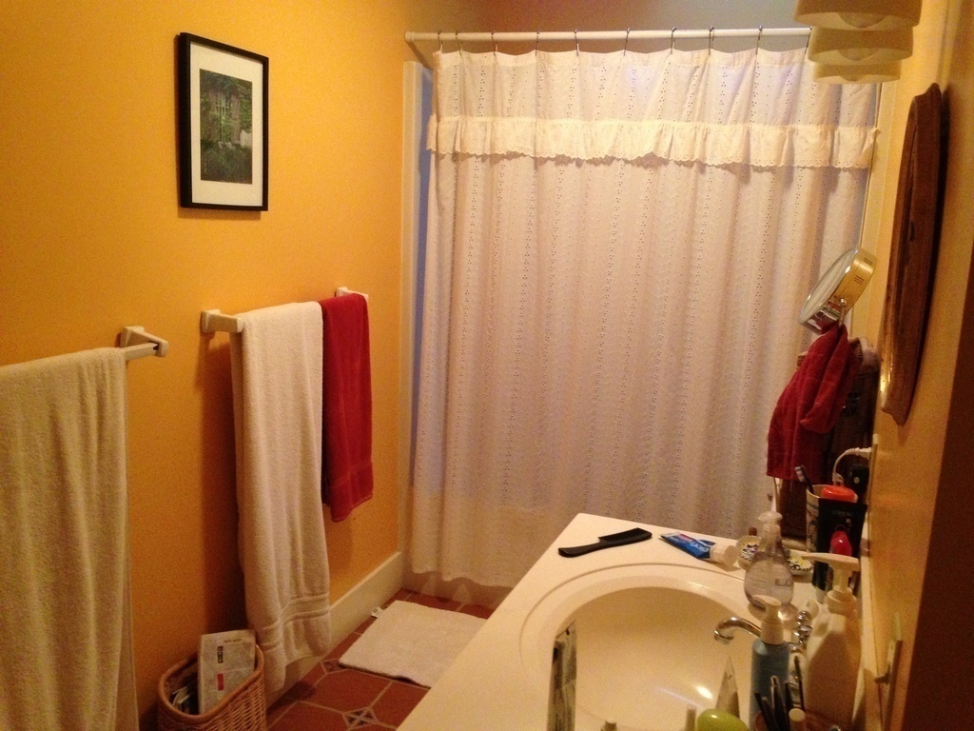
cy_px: 366
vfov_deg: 42.9
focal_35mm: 33
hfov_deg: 55.4
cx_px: 487
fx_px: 929
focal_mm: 4.12
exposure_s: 1/17
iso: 400
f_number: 2.4
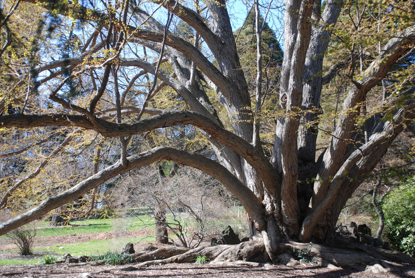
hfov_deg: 37.8
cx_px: 208
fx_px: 606
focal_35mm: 52
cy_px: 139
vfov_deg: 25.8
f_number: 4.5
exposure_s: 1/200
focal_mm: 35
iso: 125
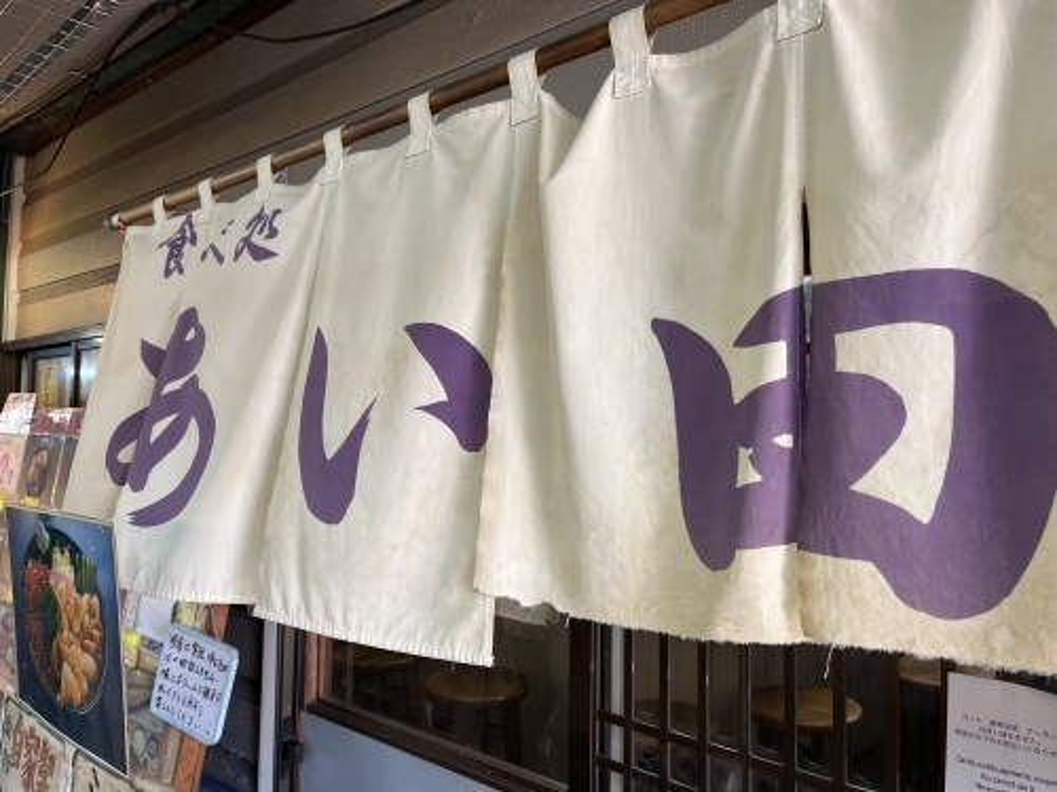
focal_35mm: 26
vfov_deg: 53.1
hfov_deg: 67.3
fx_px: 794
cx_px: 528
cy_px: 396
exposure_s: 1/100
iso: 64
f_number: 1.6
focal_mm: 5.1
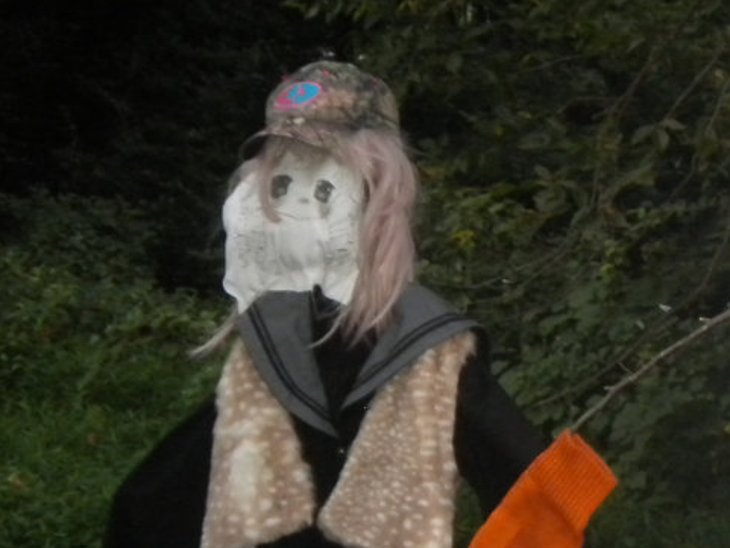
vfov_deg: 13.7
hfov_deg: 17.7
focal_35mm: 108
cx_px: 742
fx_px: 2278
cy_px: 325
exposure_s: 1/30
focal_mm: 9.3
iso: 400
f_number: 3.9
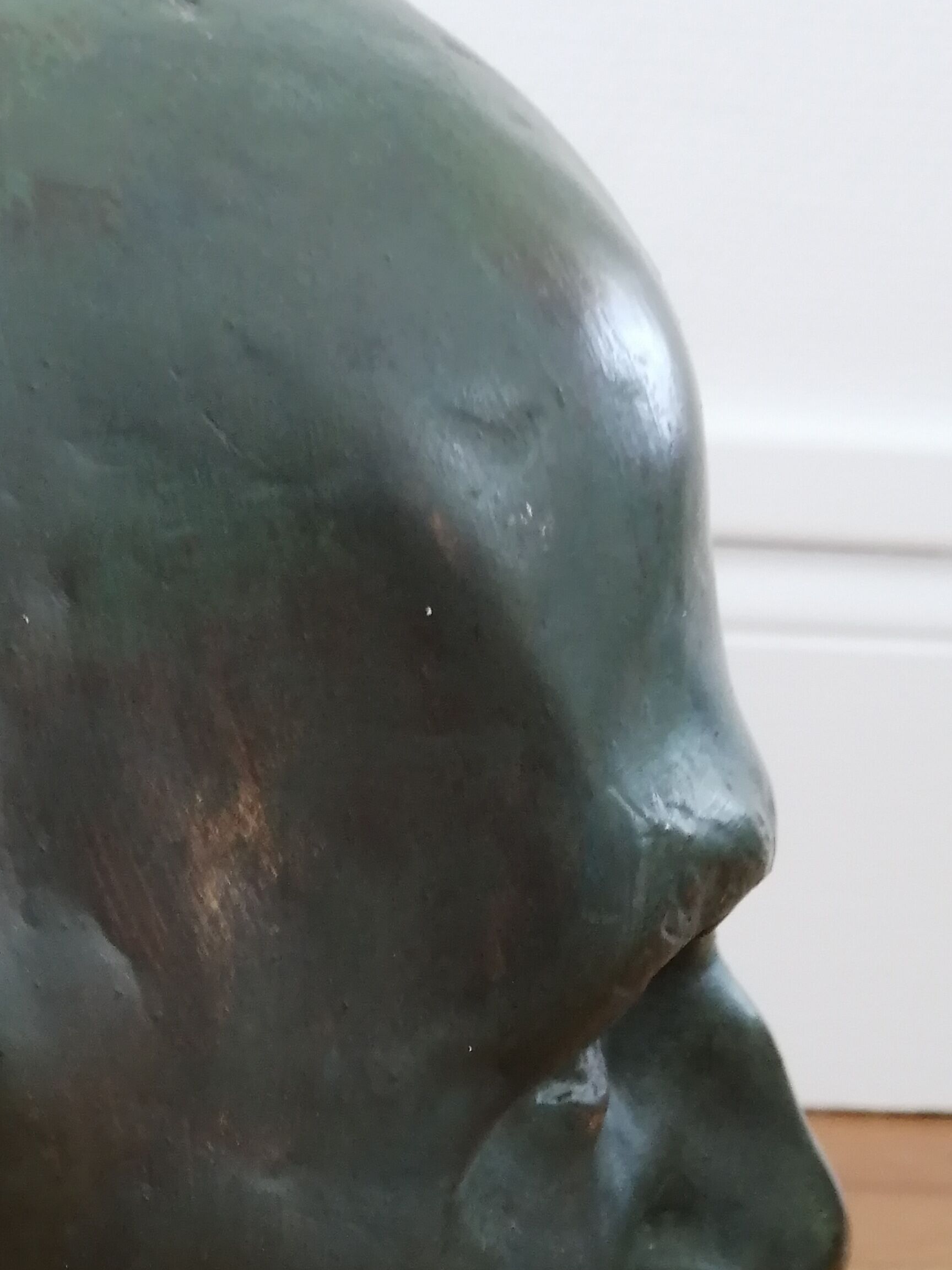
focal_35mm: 60
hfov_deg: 23.1
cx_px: -71
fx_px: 2200
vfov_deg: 30.7
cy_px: 1151
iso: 200
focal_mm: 3.96
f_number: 1.8
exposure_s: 1/33.3
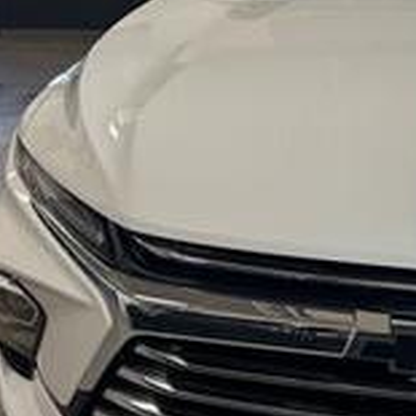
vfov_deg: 24.9
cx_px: 435
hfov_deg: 23.7
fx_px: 938
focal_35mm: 69
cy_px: 161
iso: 64
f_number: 1.78
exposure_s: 1/120
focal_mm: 6.76
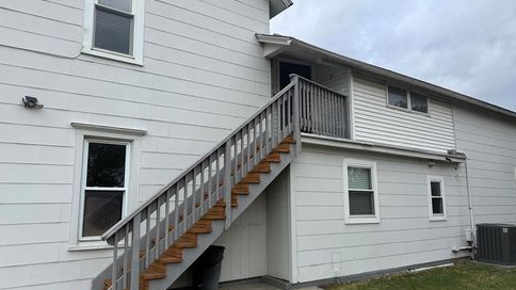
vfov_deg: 42.9
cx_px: 259
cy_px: 147
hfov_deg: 69.9
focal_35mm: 27
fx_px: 369
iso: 80
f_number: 1.78
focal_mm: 6.76
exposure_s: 1/1855
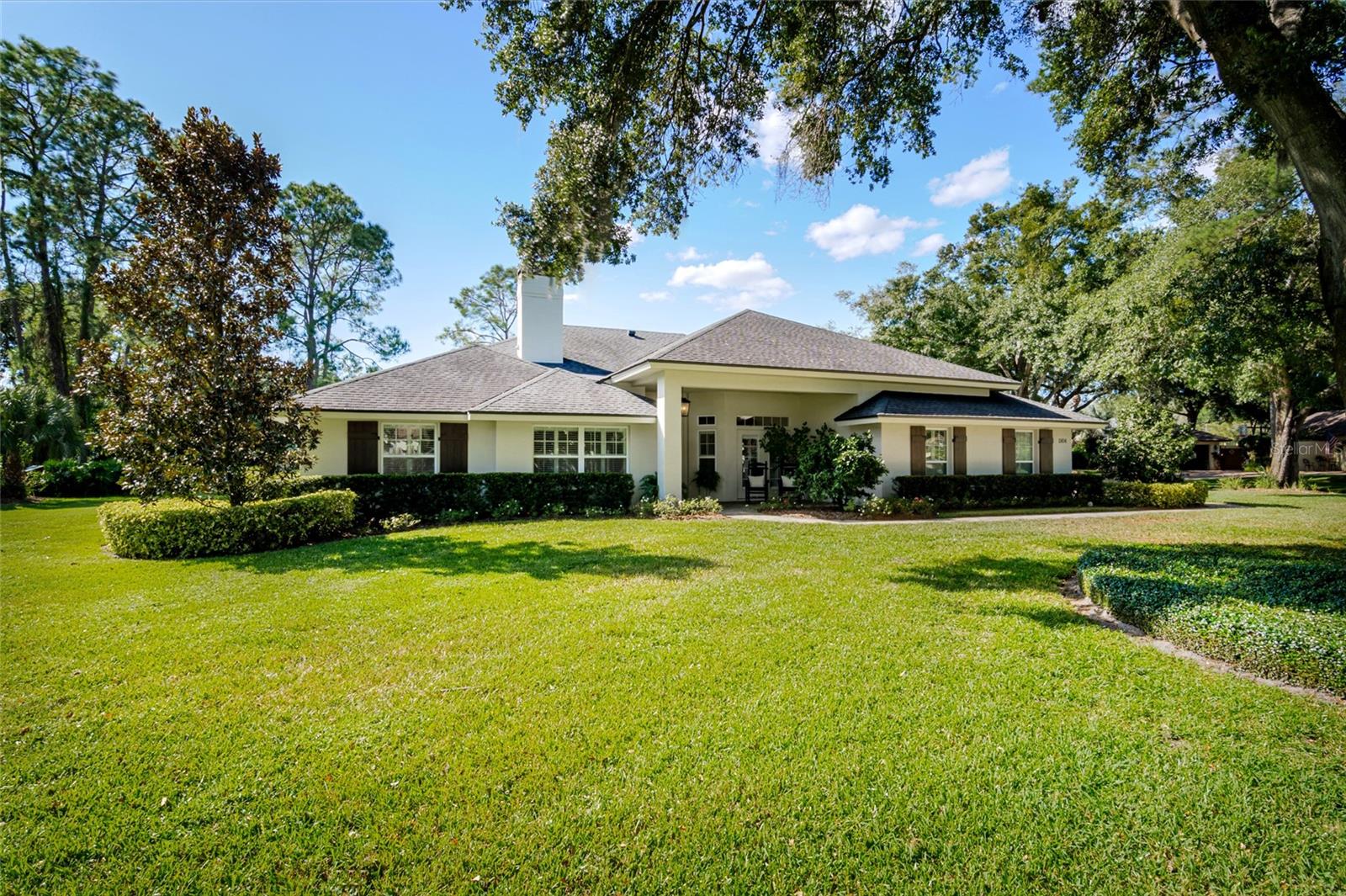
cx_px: 673
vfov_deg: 72.0
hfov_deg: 95.0
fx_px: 617
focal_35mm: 16
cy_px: 448
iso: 200
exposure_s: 1/320
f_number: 11
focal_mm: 11
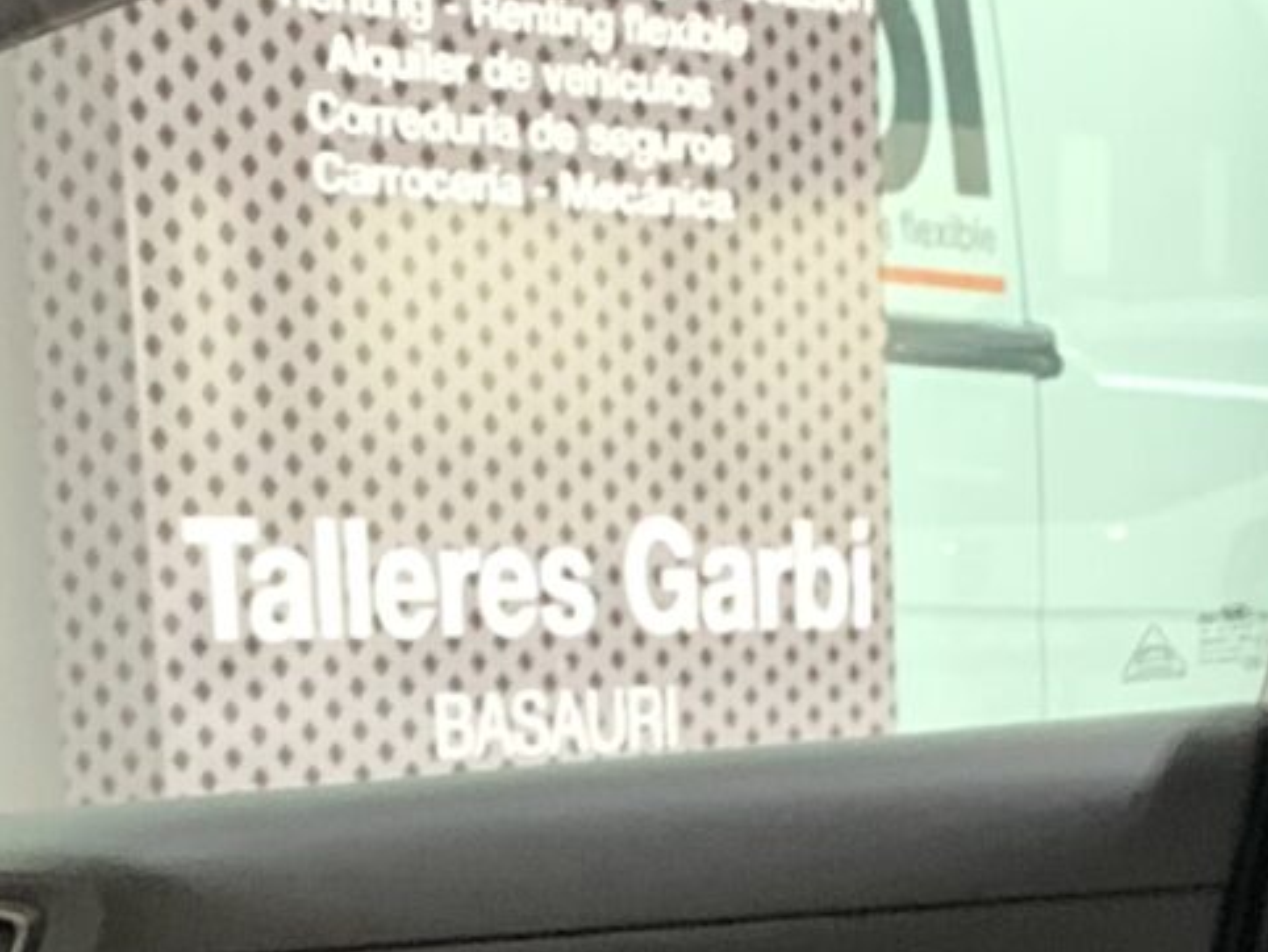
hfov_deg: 14.2
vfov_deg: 10.1
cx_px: 918
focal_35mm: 138
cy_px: 1775
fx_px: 5058
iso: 800
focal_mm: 4.25
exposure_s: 1/18
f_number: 1.8
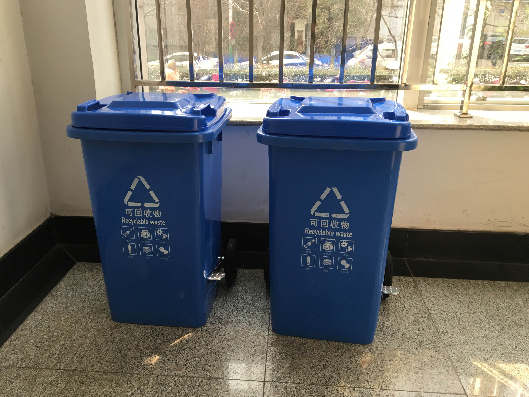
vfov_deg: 45.4
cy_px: 197
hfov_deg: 58.3
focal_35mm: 31
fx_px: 474
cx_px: 254
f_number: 2.2
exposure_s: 1/33
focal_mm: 4.15
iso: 25
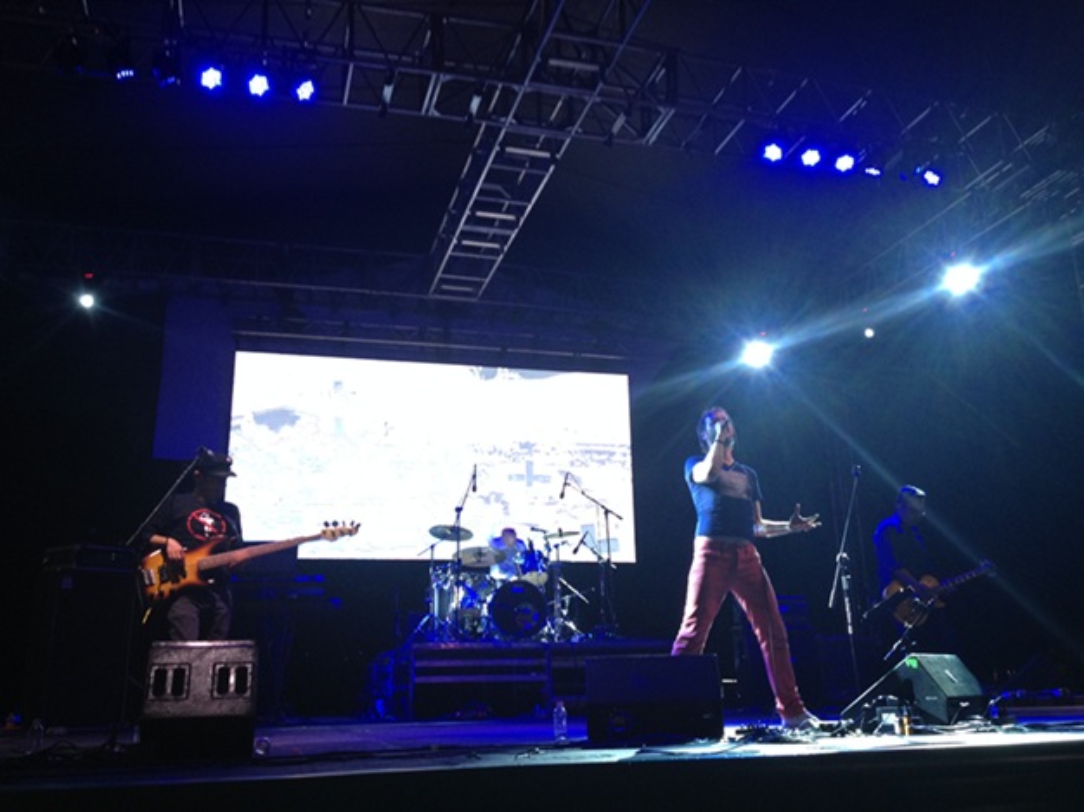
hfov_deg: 52.6
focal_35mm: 35
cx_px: 542
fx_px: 1096
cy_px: 406
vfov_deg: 40.7
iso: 100
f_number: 2.4
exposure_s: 1/20
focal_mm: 4.28
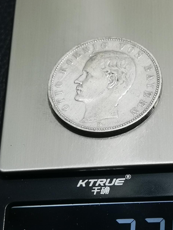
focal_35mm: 101
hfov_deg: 14.6
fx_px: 673
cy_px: 116
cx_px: 106
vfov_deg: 19.4
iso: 100
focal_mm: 6.67
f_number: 1.9
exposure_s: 1/100
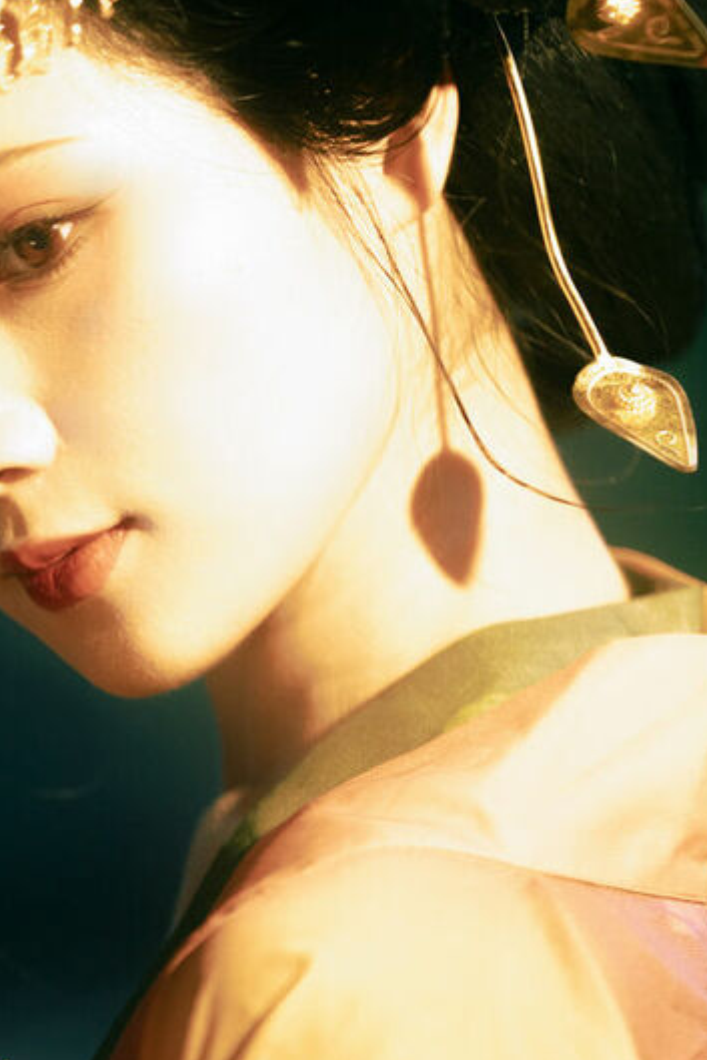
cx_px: -168
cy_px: 548
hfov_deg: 5.4
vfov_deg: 8.1
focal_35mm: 253
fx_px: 7448
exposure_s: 1/1000
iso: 640
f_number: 1.4
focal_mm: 85
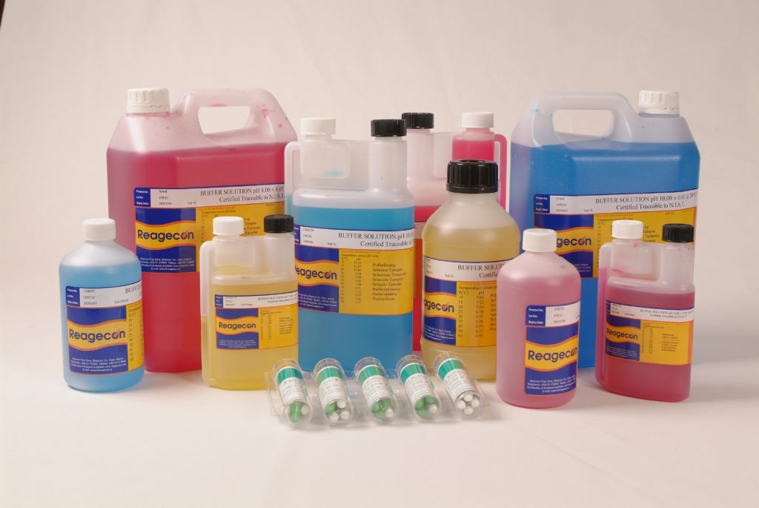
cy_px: 254
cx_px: 380
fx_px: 1119
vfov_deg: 25.6
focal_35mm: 53
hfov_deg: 37.5
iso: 100
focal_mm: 35
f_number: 8
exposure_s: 1/125
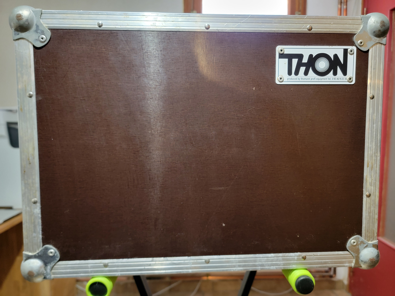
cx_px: 198
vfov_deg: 56.8
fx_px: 274
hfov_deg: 71.6
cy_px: 148
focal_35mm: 24
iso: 640
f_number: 1.8
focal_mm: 6.7
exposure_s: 1/33
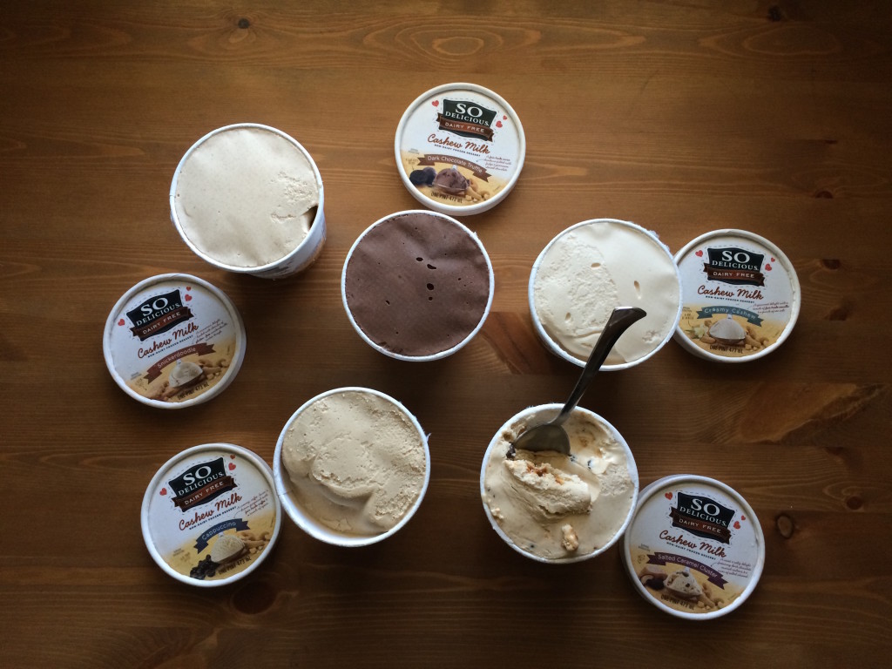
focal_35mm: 29
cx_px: 446
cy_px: 334
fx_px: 747
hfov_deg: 61.7
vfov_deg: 48.2
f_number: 2.2
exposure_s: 1/30
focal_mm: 4.15
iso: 64
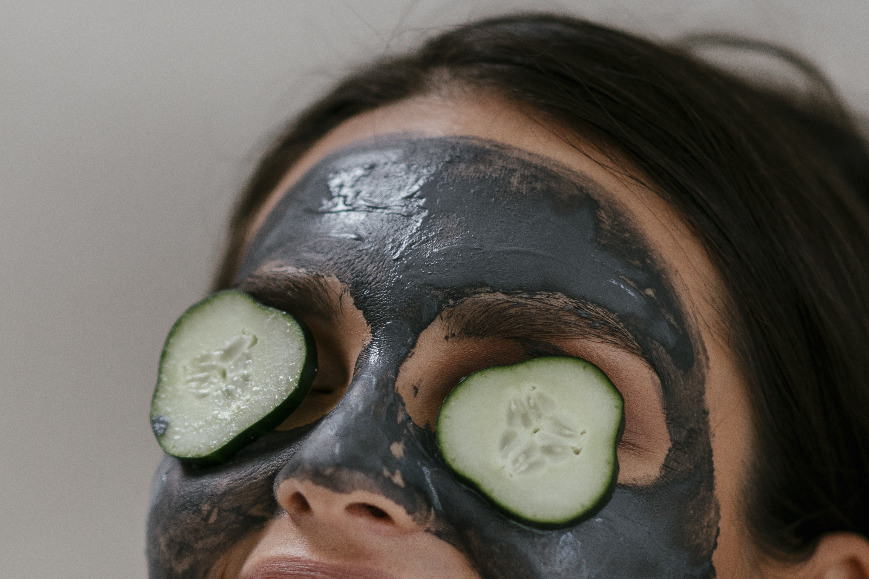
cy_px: 705
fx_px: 7192
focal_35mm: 298
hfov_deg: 6.9
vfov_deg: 4.6
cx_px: 65
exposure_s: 1/160
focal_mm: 105
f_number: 1.4
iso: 125
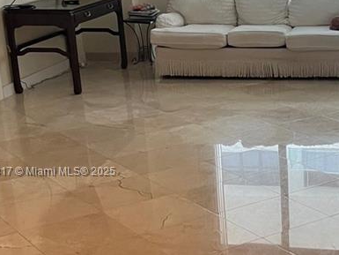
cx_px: 350
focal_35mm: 81
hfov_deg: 23.0
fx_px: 793
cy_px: 172
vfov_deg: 18.2
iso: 80
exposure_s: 1/60
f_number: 1.5
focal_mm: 5.7
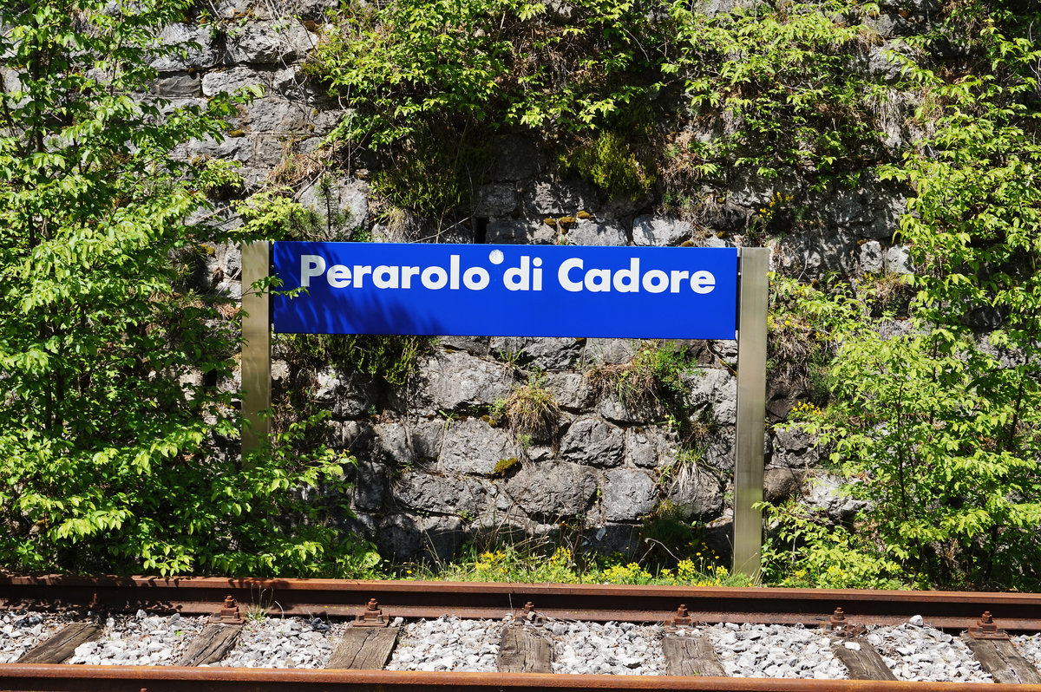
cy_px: 346
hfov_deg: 37.9
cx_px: 520
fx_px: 1517
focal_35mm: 52
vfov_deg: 25.7
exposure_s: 1/80
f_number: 11
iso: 100
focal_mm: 35
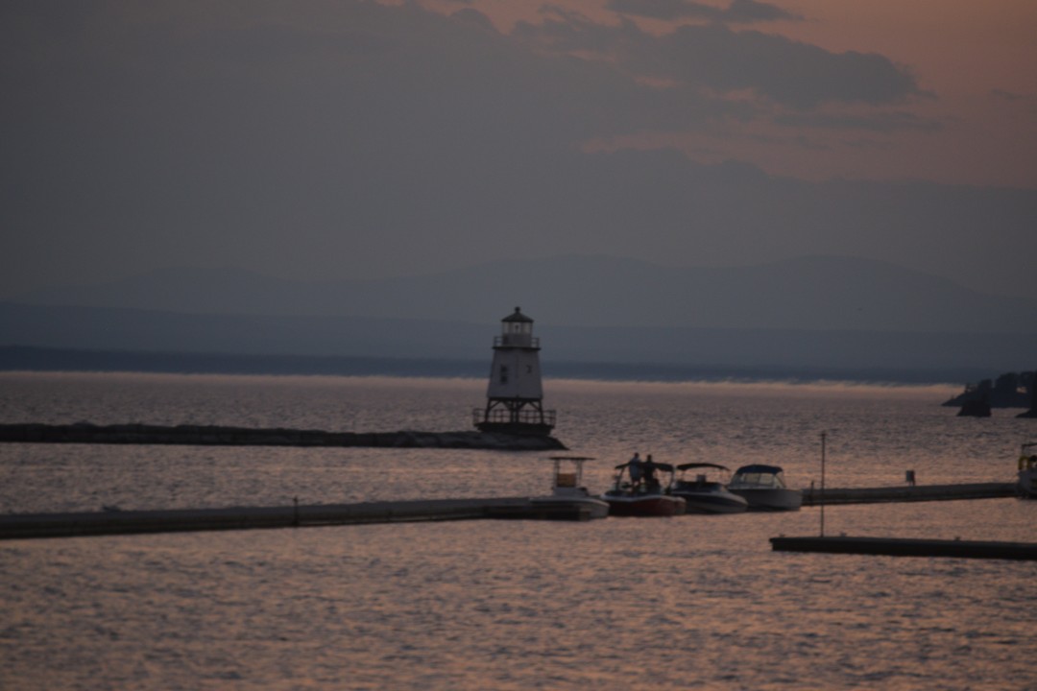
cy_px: 346
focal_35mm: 300
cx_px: 518
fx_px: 8641
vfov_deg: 4.6
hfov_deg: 6.9
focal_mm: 200
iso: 400
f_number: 5.6
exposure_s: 1/320
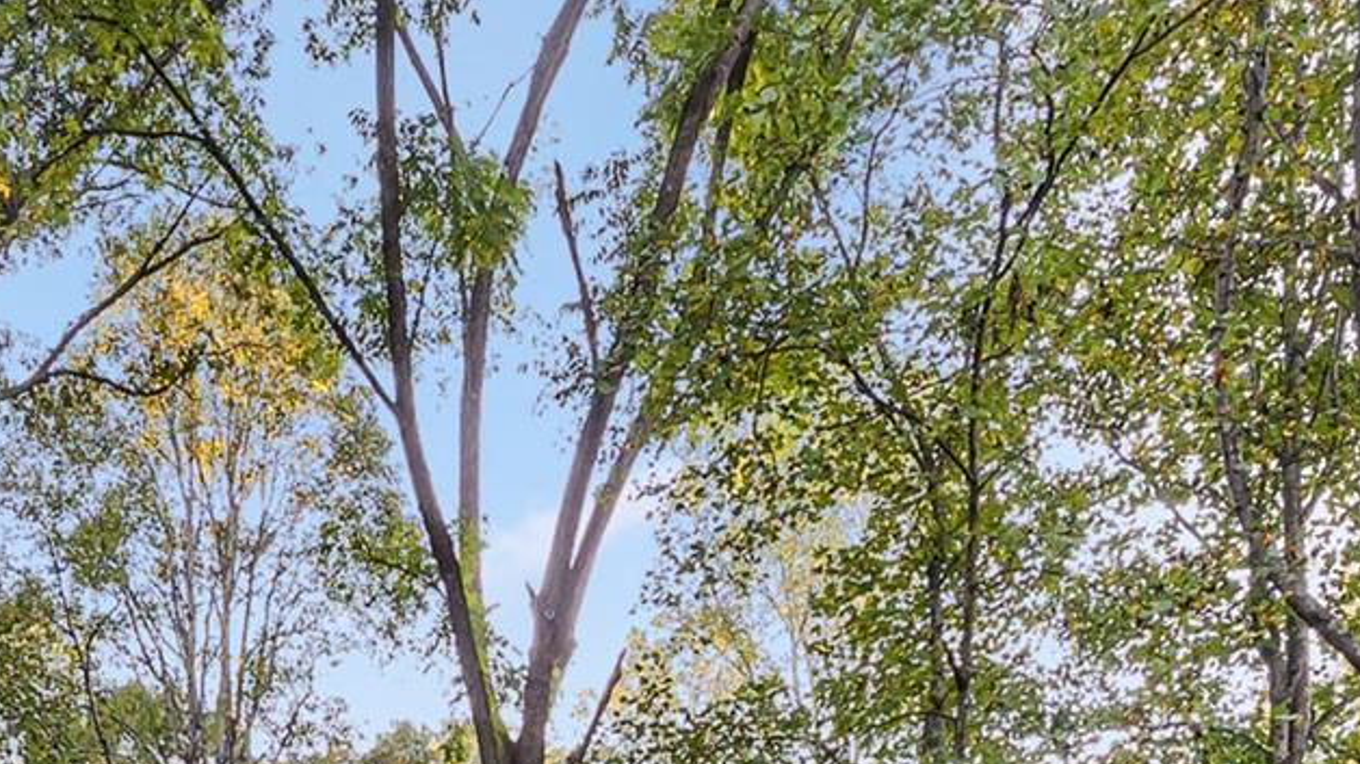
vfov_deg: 20.5
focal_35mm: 41
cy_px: 1373
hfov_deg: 48.1
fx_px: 1478
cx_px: 398
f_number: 8
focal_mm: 12
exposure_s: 1/30
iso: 640
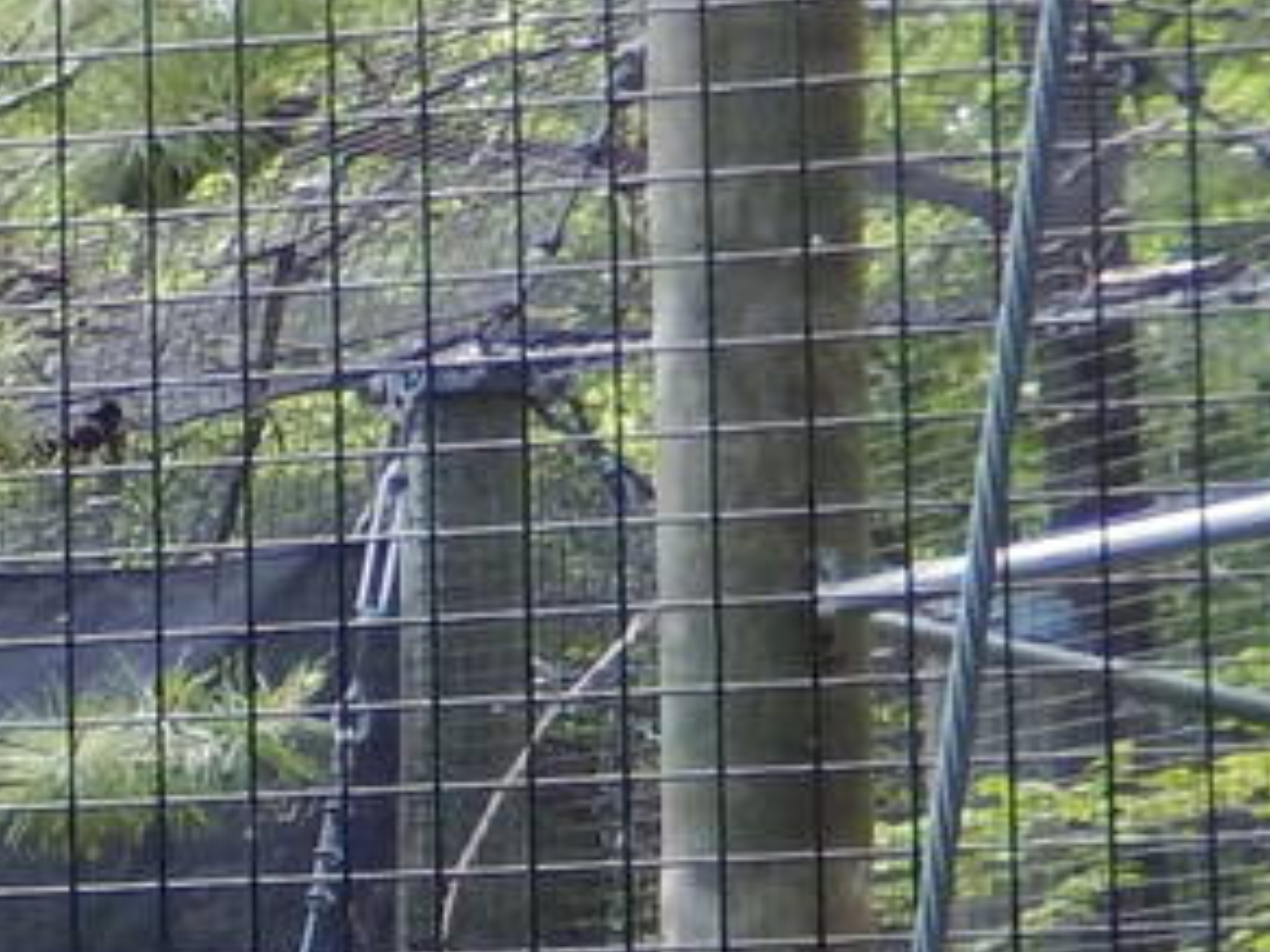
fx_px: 5026
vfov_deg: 10.6
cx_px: -1948
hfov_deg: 11.4
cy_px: 1243
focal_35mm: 137
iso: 125
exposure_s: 1/80
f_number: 3.4
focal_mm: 4.5
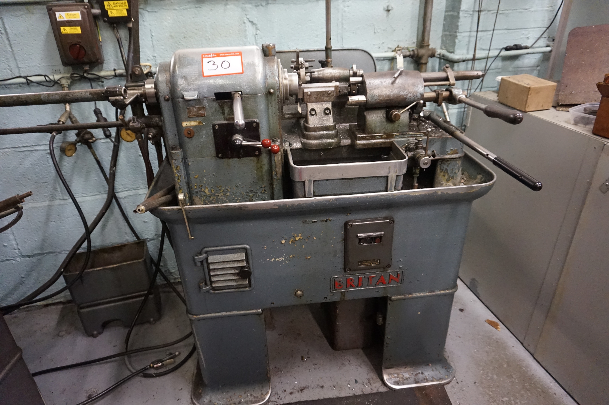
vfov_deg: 53.1
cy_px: 202
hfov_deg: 73.8
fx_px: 406
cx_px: 304
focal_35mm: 24
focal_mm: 16
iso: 3200
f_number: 3.5
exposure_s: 1/60
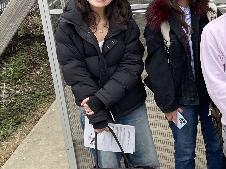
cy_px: 64
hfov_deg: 19.8
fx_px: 561
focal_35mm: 86
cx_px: 337
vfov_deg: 17.1
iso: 32
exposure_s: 1/275
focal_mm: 4.2
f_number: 1.6
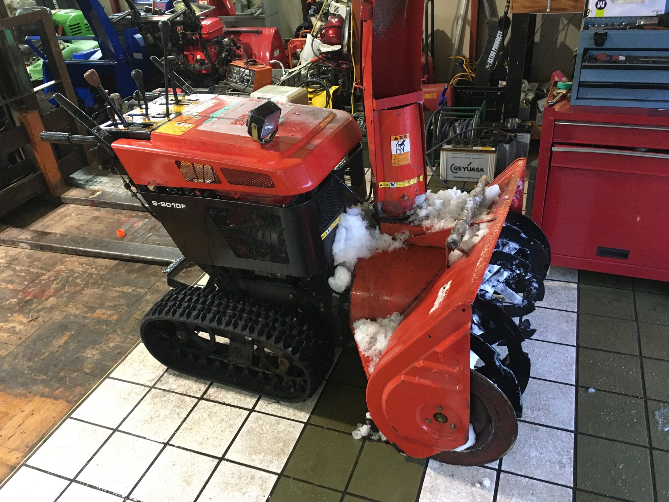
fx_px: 560
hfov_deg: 61.7
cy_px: 251
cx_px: 334
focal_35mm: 29
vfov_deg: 48.2
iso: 200
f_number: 2.2
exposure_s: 1/24
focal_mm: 4.15
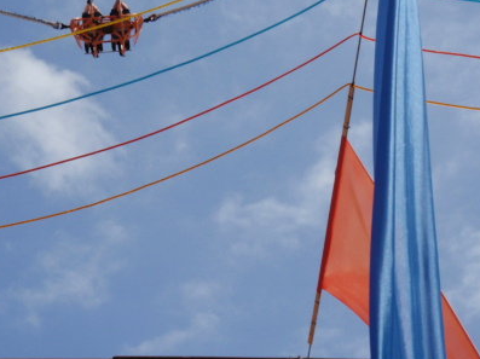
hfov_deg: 21.1
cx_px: 102
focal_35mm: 92
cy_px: 228
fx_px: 1275
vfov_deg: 16.0
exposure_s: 1/640
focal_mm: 10.34
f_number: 5
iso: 64
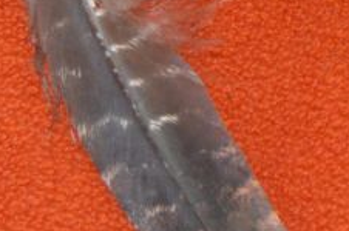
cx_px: 695
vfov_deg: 4.9
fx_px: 2691
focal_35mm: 278
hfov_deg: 7.2
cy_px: -147
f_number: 5
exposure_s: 1/60
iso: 3200
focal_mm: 34
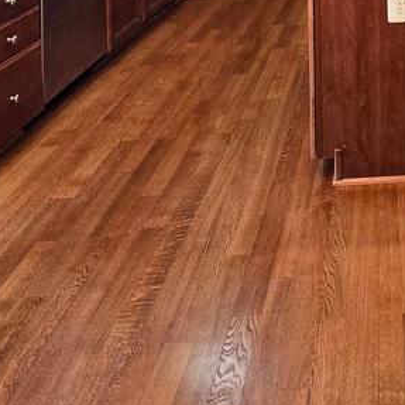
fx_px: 543
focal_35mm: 41
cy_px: -131
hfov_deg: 36.0
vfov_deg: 31.1
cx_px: 425
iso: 200
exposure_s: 1/60
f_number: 2.2
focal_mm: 2.2
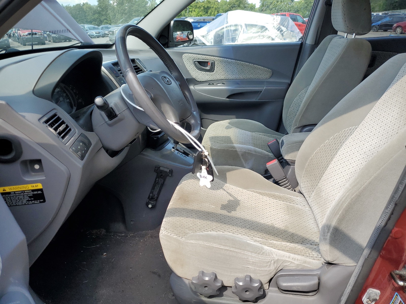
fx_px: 305
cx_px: 203
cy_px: 152
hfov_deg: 67.3
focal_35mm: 26
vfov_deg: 53.1
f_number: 1.5
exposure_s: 1/667
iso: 50
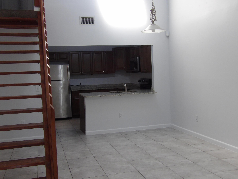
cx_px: 119
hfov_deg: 47.9
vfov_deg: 36.8
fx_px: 268
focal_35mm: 39
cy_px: 90
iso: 180
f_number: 3.7
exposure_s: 1/40
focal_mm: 7
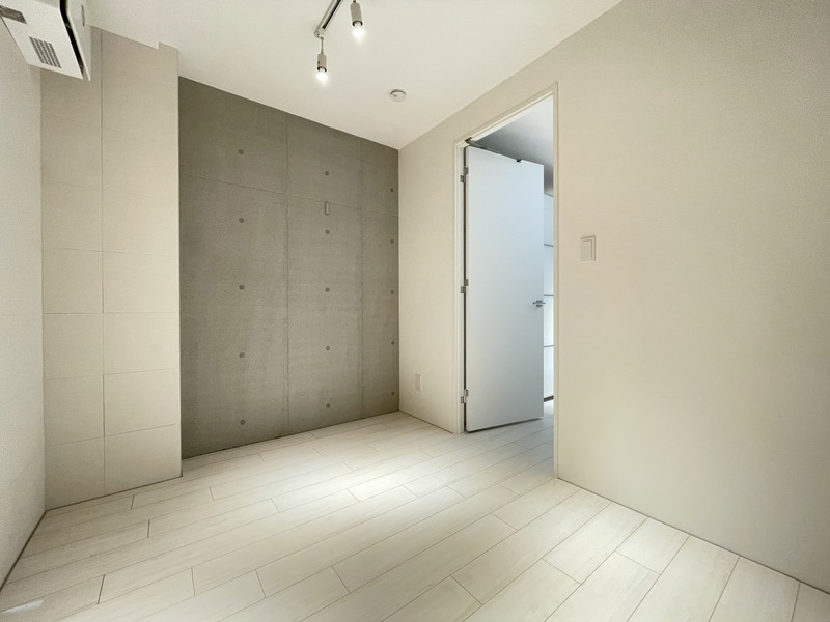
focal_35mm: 14
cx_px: 415
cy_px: 311
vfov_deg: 85.7
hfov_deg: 102.1
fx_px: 336
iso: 200
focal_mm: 1.55
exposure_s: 1/50
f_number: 2.4
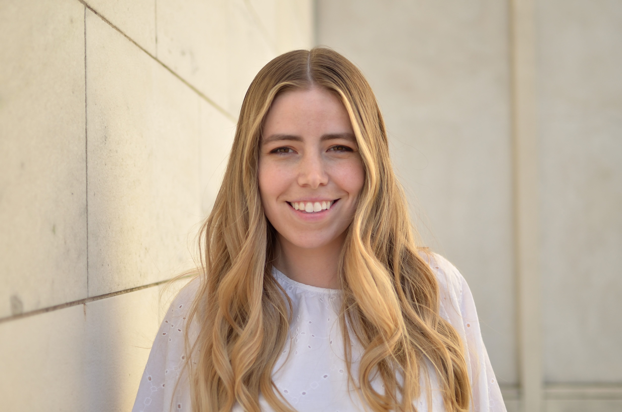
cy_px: 206
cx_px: 311
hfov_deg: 37.9
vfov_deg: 25.6
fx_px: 905
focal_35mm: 52
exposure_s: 1/3200
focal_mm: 35
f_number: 1.8
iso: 100
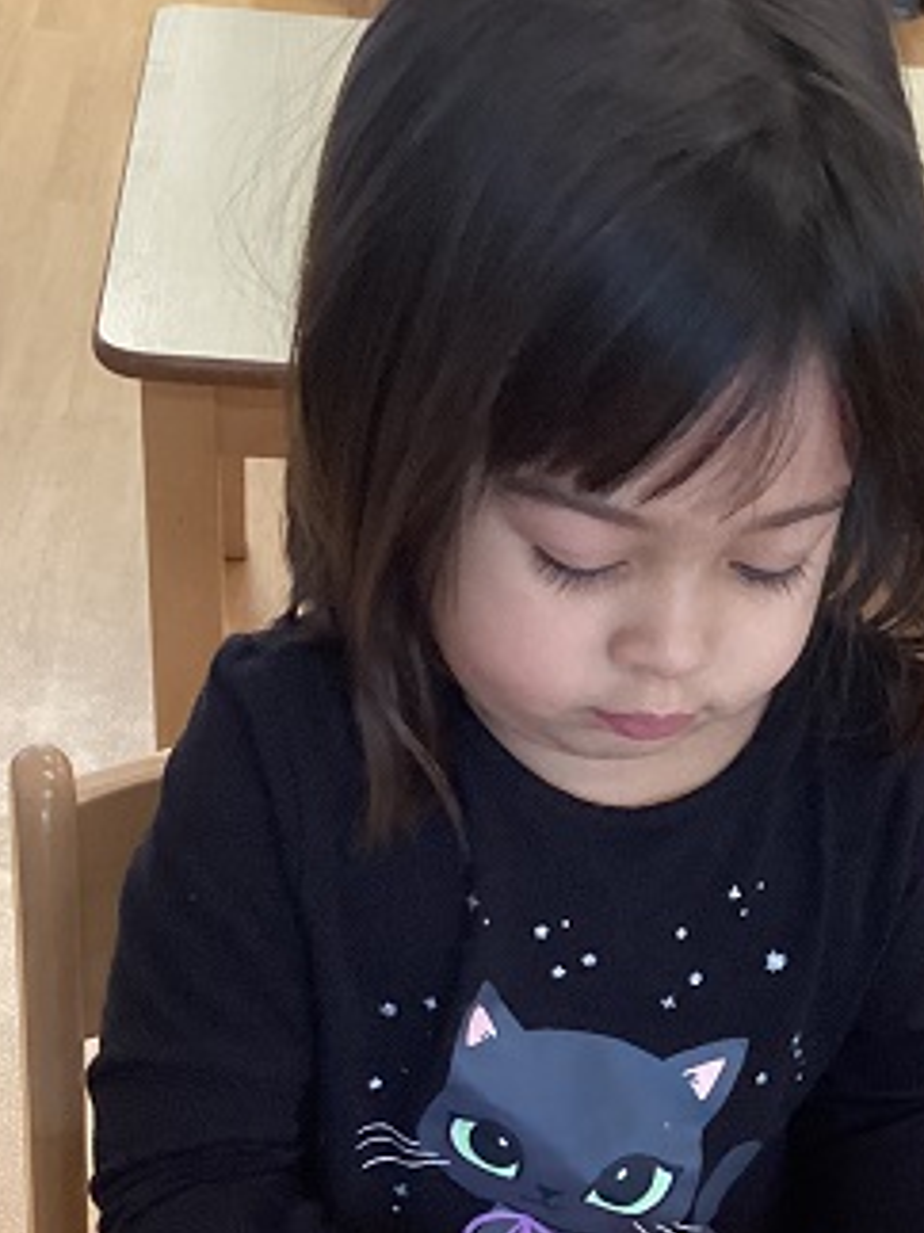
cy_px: 958
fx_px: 2279
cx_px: 714
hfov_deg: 22.7
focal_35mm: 64
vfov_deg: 29.7
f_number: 2.4
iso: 400
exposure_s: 1/25
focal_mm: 3.3
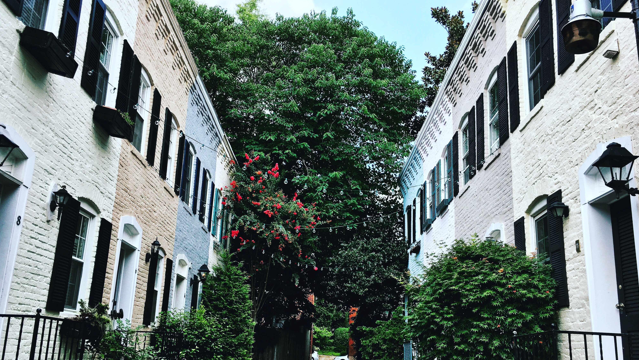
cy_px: 210
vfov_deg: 36.6
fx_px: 542
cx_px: 320
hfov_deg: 61.0
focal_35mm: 32
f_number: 2.2
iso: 25
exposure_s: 1/827
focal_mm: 4.15
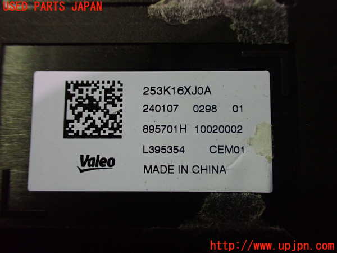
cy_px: 126
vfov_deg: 46.8
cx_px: 168
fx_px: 292
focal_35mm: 30
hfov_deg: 60.0
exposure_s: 1/125
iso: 800
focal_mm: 5.4
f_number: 2.3
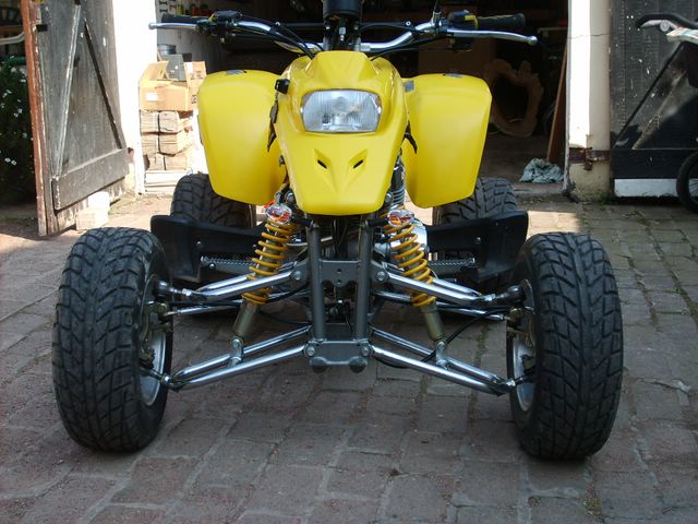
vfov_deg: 28.0
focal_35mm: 52
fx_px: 1049
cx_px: 349
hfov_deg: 36.8
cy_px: 262
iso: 50
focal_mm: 8.7
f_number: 3.3
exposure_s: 1/250
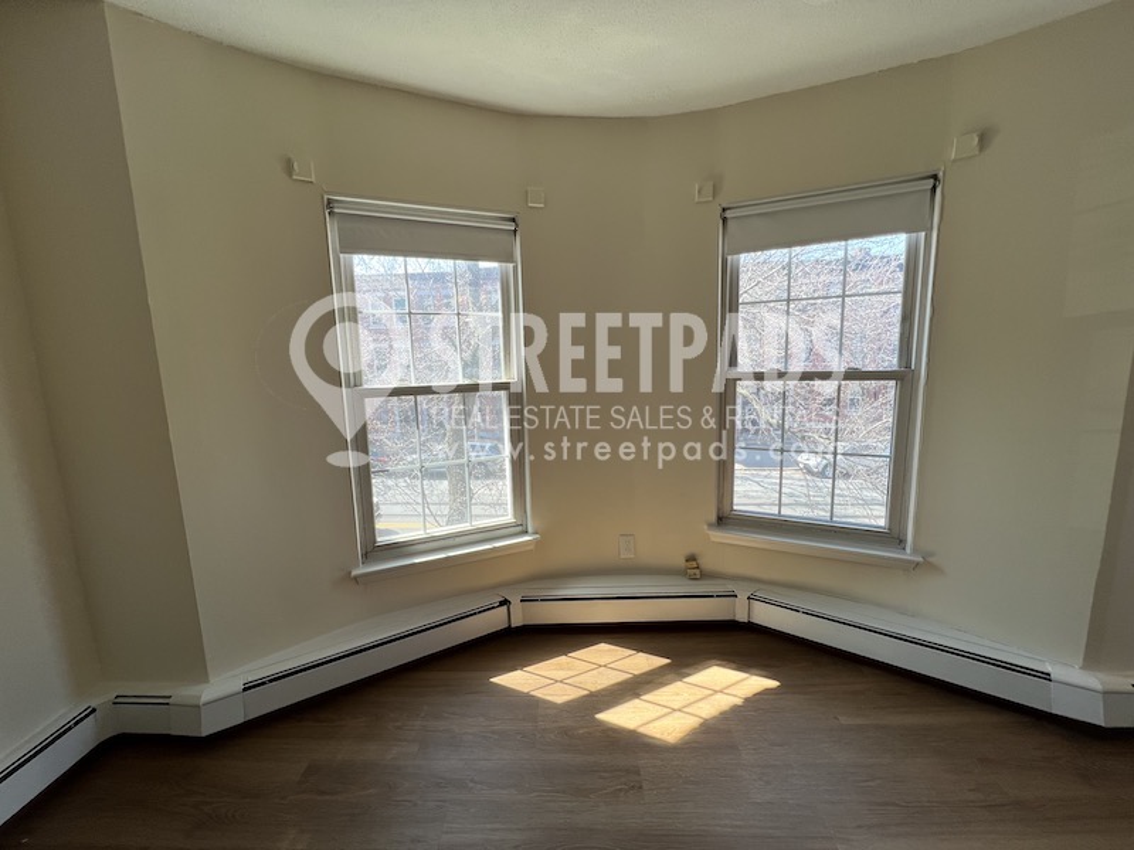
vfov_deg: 89.9
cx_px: 567
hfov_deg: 106.2
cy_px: 425
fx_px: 426
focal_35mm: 13
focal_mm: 1.57
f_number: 1.8
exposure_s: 1/124
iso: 32
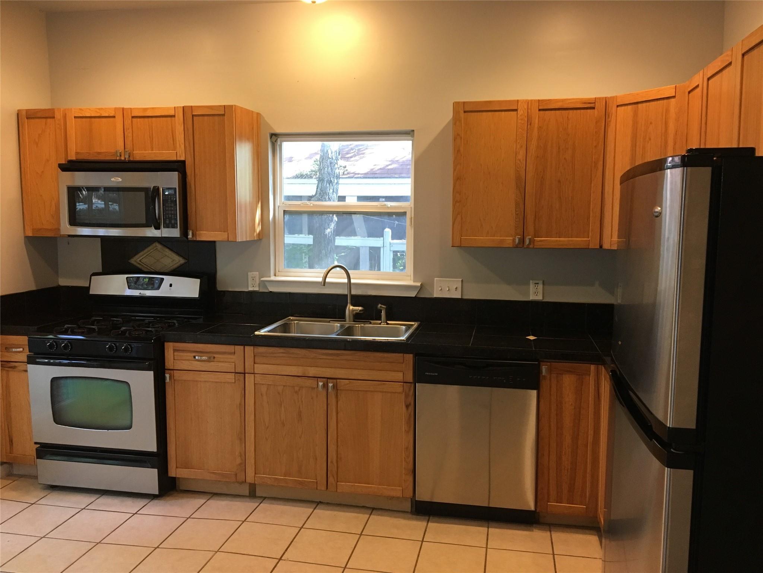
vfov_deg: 48.2
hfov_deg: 61.7
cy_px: 286
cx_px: 382
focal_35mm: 29
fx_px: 639
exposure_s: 1/30
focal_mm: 4.15
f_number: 2.2
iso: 125
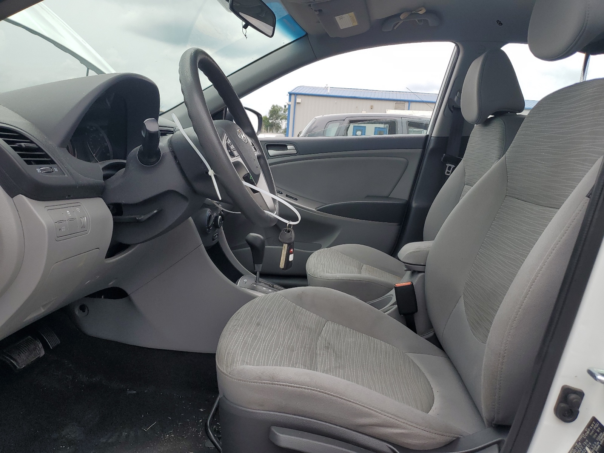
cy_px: 226
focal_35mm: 26
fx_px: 454
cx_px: 302
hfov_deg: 67.3
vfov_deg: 53.1
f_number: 1.5
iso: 50
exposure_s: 1/909
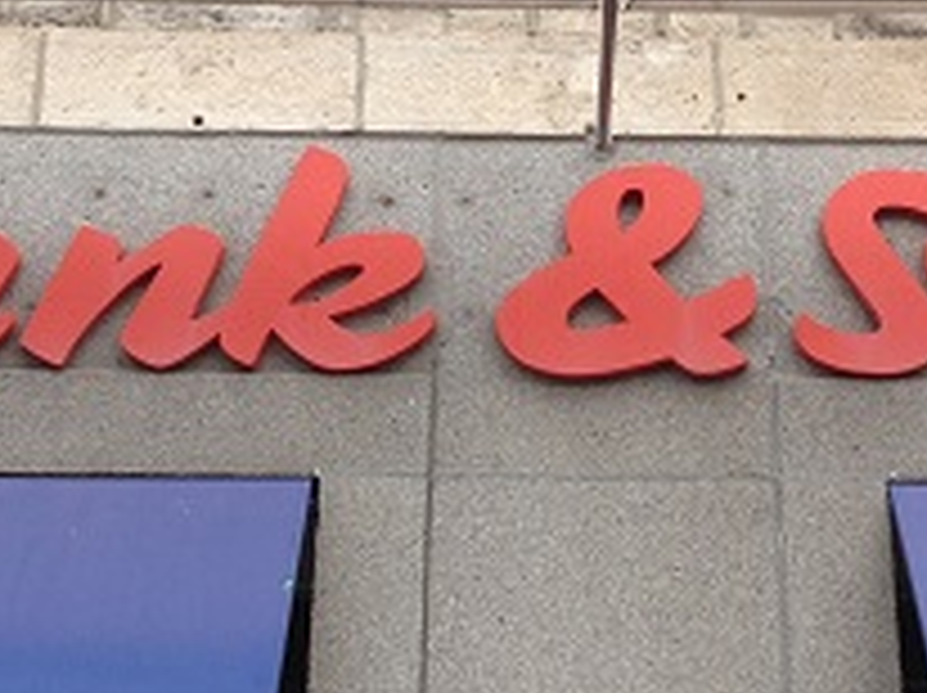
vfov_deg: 17.3
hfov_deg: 23.0
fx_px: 2274
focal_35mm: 85
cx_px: 540
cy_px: 394
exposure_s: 1/231
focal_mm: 4.28
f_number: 2.4
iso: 50
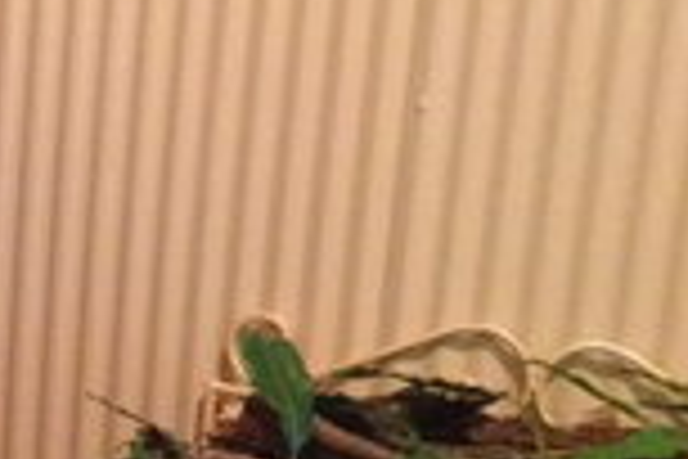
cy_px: 376
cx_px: -310
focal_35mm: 114
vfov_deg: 12.0
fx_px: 2178
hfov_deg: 16.5
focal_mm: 4.28
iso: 800
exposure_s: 1/15
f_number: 2.4
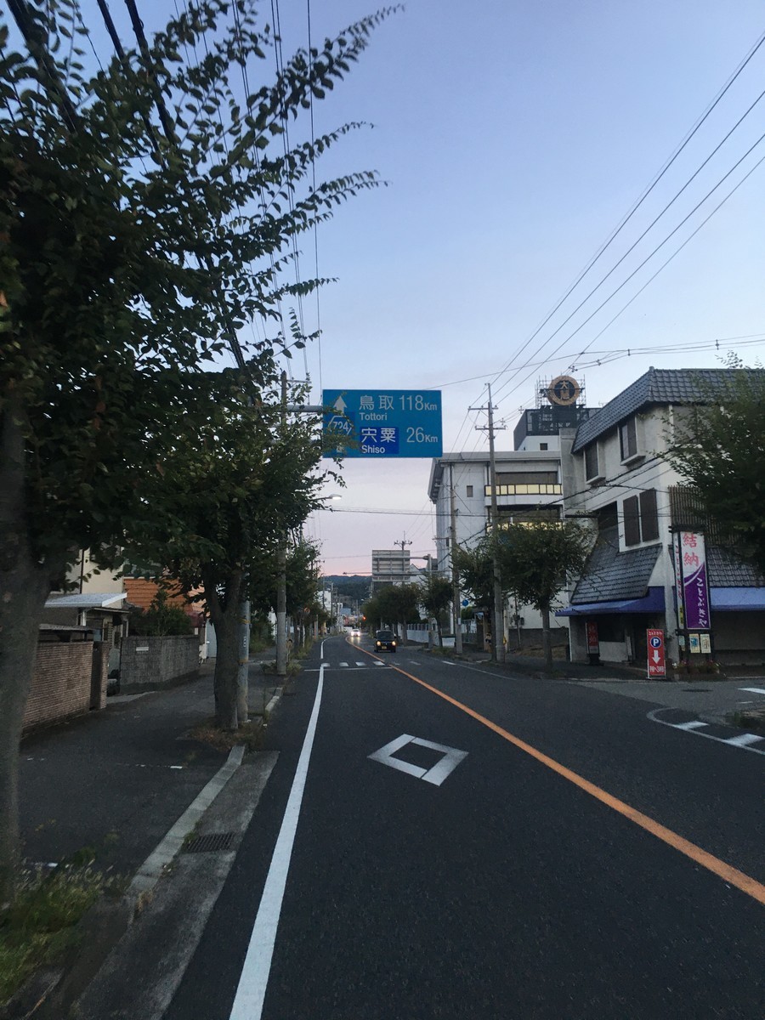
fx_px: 855
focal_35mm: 29
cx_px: 382
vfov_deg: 61.7
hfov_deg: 48.2
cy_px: 510
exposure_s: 1/30
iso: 25
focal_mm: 4.15
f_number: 2.2
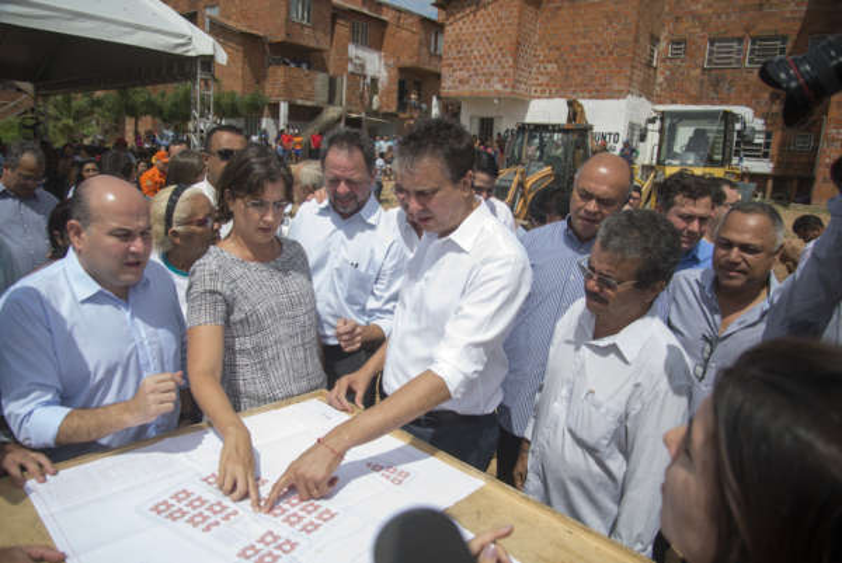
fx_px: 562
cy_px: 282
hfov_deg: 73.7
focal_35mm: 24
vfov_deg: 53.2
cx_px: 421
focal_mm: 24
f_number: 4.5
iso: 320
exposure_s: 1/1250
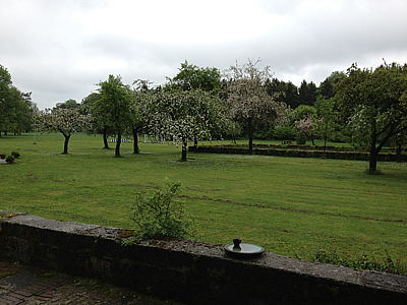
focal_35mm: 35
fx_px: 412
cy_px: 152
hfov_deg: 52.6
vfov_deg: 40.7
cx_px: 204
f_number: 2.4
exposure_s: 1/400
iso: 50
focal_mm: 4.28
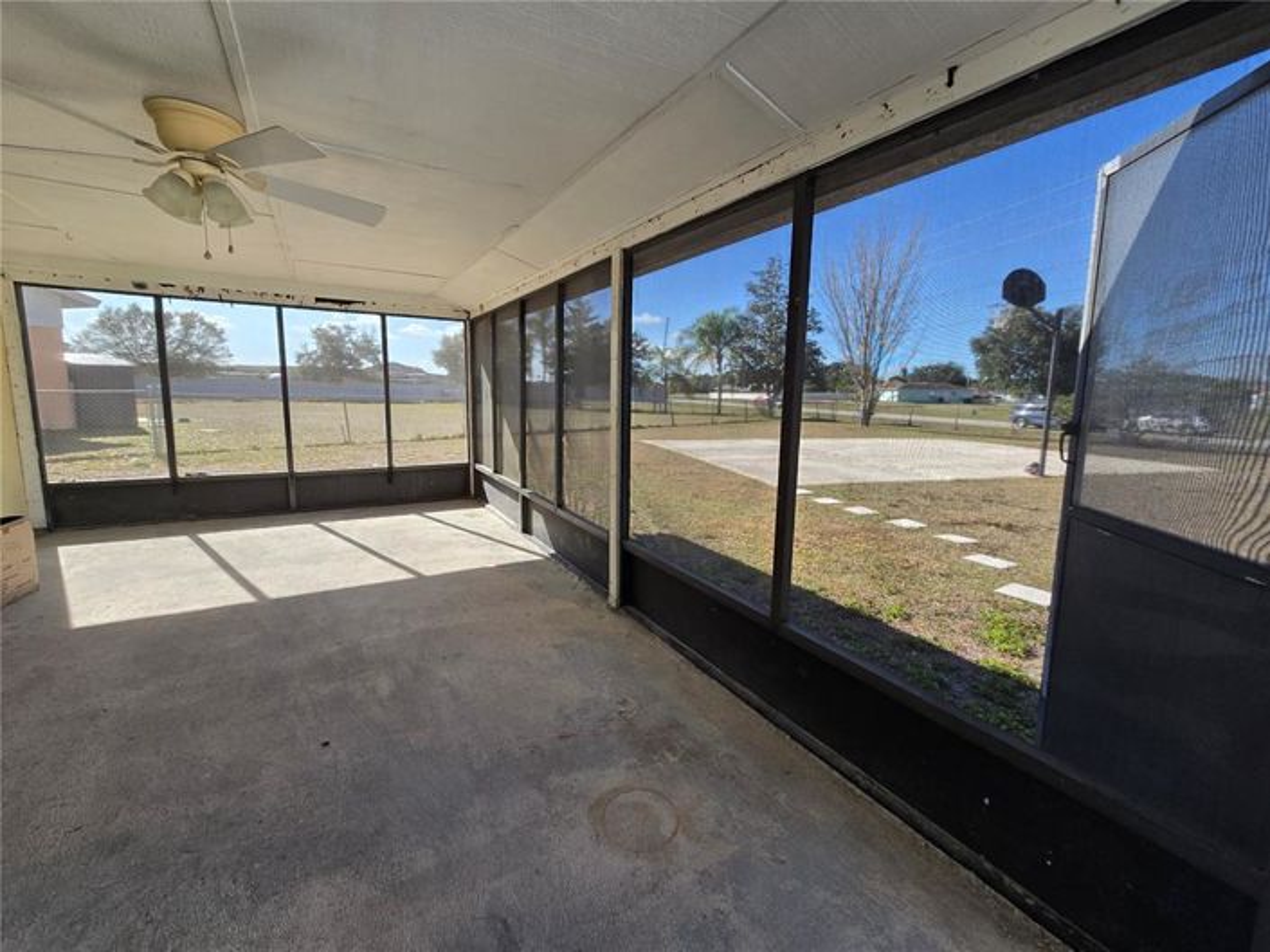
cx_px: 635
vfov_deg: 89.9
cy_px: 476
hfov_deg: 106.2
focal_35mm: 13
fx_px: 477
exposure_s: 1/227
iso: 50
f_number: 2.2
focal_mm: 2.2
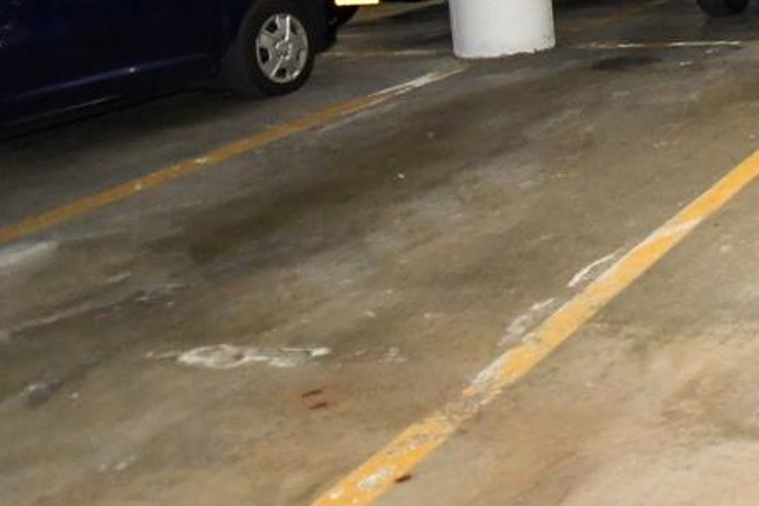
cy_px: 8
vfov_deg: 22.9
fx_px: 1201
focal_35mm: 57
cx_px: 1183
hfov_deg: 25.1
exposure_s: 1/60
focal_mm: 12
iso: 2200
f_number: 4
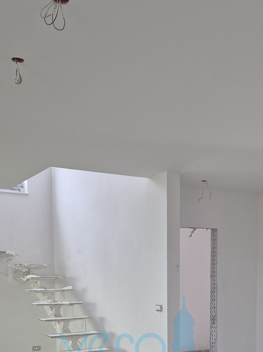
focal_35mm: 47
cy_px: 329
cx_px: 165
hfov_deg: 30.7
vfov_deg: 37.3
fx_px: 477
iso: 125
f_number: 1.8
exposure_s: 1/180
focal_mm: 5.4
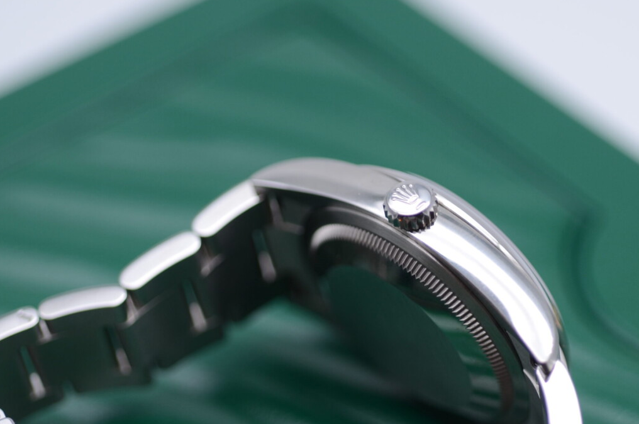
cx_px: 433
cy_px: 228
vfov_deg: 11.0
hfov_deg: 16.5
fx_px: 2198
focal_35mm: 124
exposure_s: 1/160
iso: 200
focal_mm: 60
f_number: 3.2
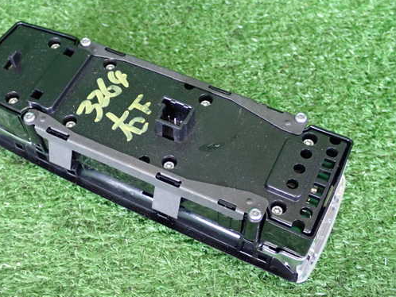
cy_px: 145
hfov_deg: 36.1
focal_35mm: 53
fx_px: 607
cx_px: 171
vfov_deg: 27.5
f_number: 2.9
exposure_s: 1/25
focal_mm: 7.84
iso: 800
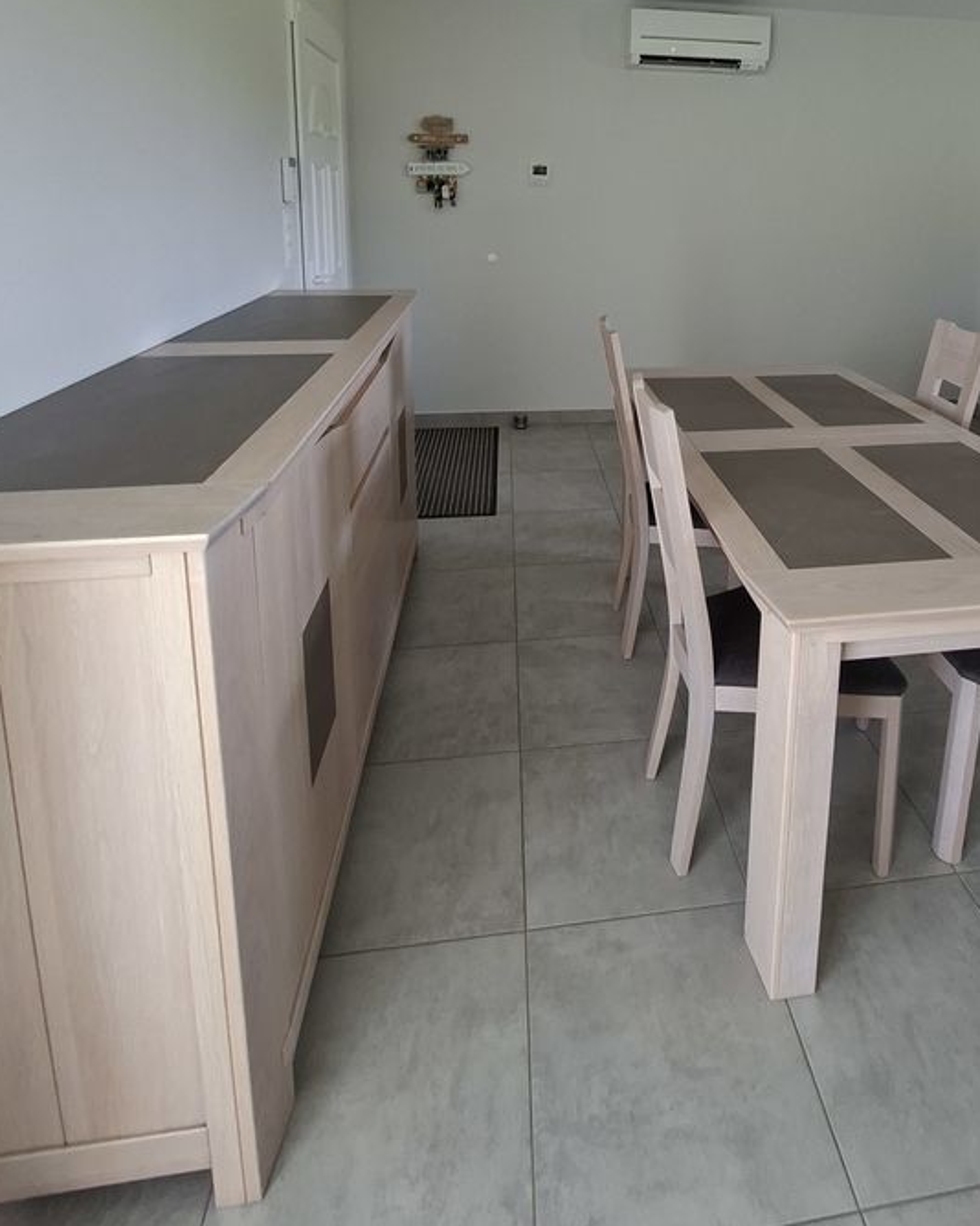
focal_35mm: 19
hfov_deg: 69.6
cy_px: 310
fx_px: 689
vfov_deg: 77.3
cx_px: 618
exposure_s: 1/30
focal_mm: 1.74
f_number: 2.2
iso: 160
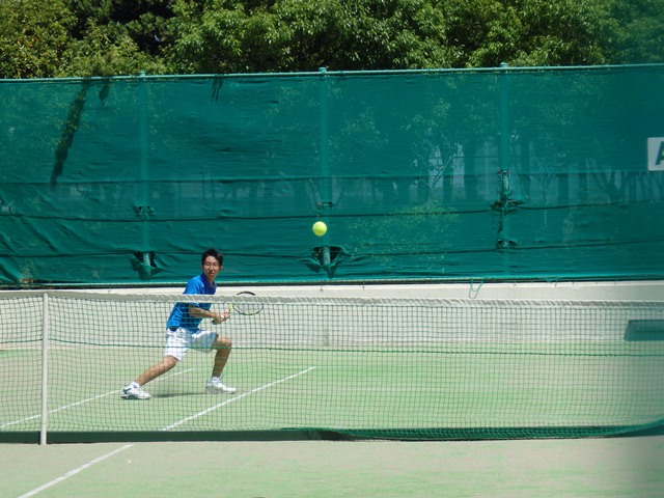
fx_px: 2685
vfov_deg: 10.6
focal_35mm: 140
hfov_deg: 14.1
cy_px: 249
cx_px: 332
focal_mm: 25
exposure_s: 1/500
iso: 125
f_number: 5.9
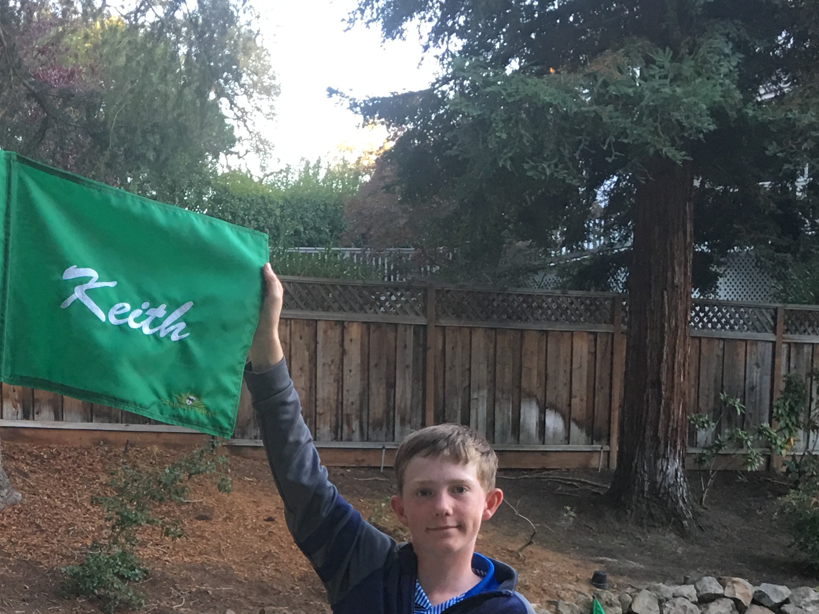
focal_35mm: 69
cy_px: 721
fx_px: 1632
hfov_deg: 27.3
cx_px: 110
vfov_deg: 20.1
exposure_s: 1/30
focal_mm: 4.15
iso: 32
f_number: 2.2
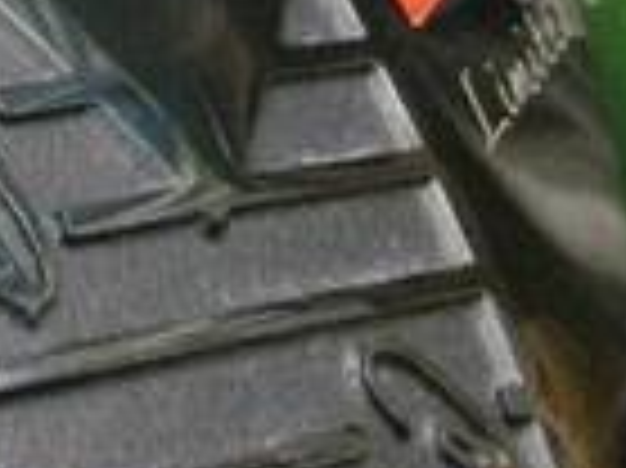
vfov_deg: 10.3
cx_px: -419
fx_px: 2584
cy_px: 32
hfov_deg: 12.8
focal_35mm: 143
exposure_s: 1/17
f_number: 2.4
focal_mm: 3.3
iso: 200
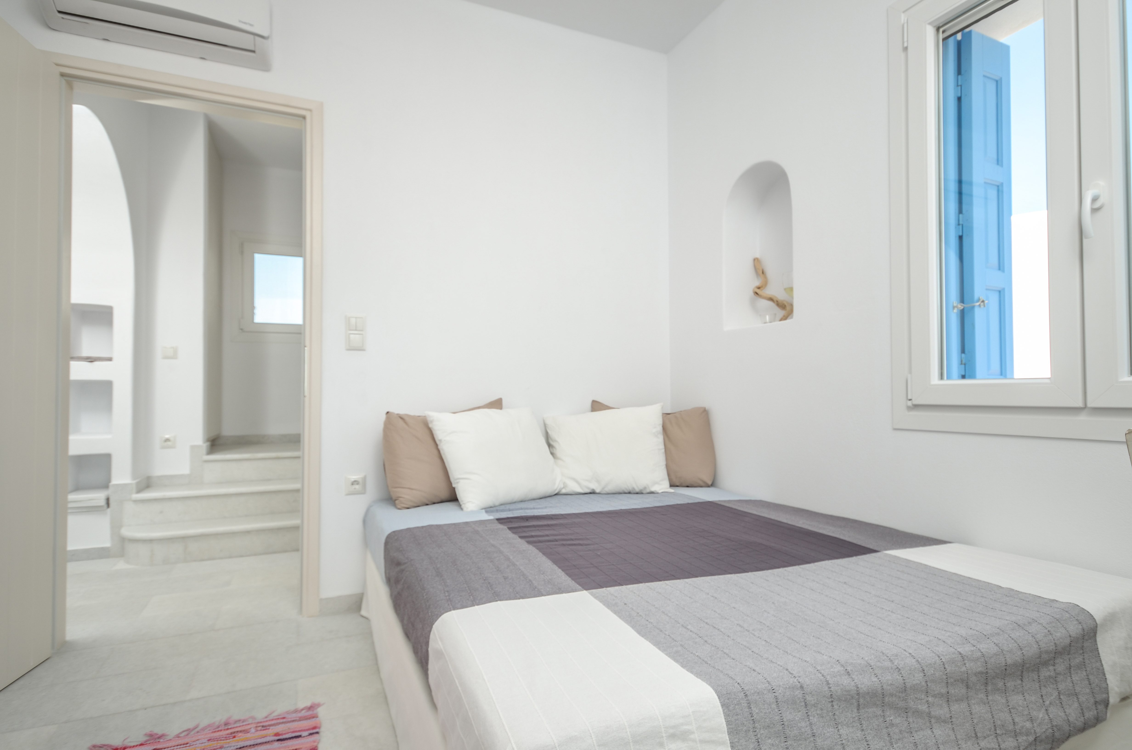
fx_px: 612
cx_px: 566
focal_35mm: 20
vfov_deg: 63.0
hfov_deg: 85.5
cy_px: 375
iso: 100
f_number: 5.6
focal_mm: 13
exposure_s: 1/100
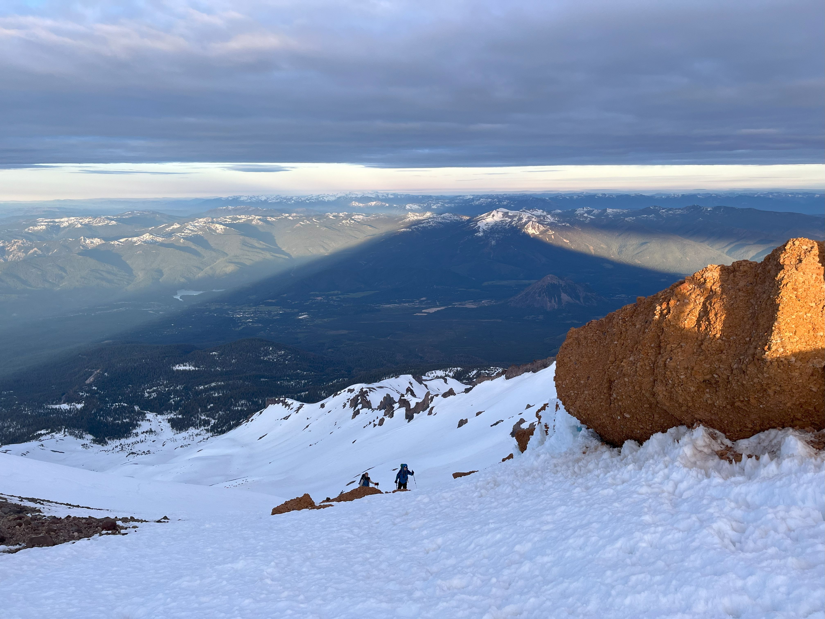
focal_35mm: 26
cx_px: 412
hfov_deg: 67.3
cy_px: 310
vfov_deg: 53.1
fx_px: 620
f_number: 1.6
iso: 50
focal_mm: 5.1
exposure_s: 1/497
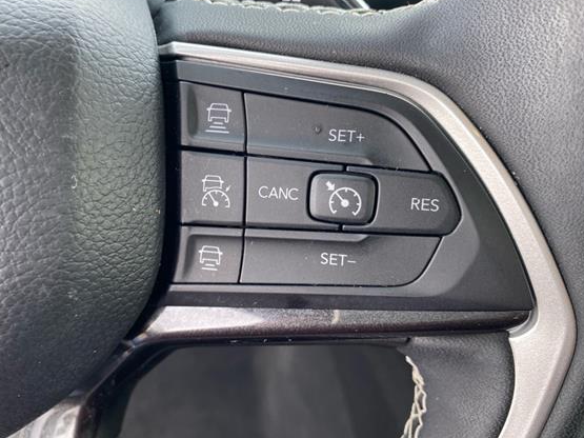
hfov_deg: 59.9
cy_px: 220
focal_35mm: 30
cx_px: 278
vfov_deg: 46.8
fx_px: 506
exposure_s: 1/122
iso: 80
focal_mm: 4.25
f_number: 1.8
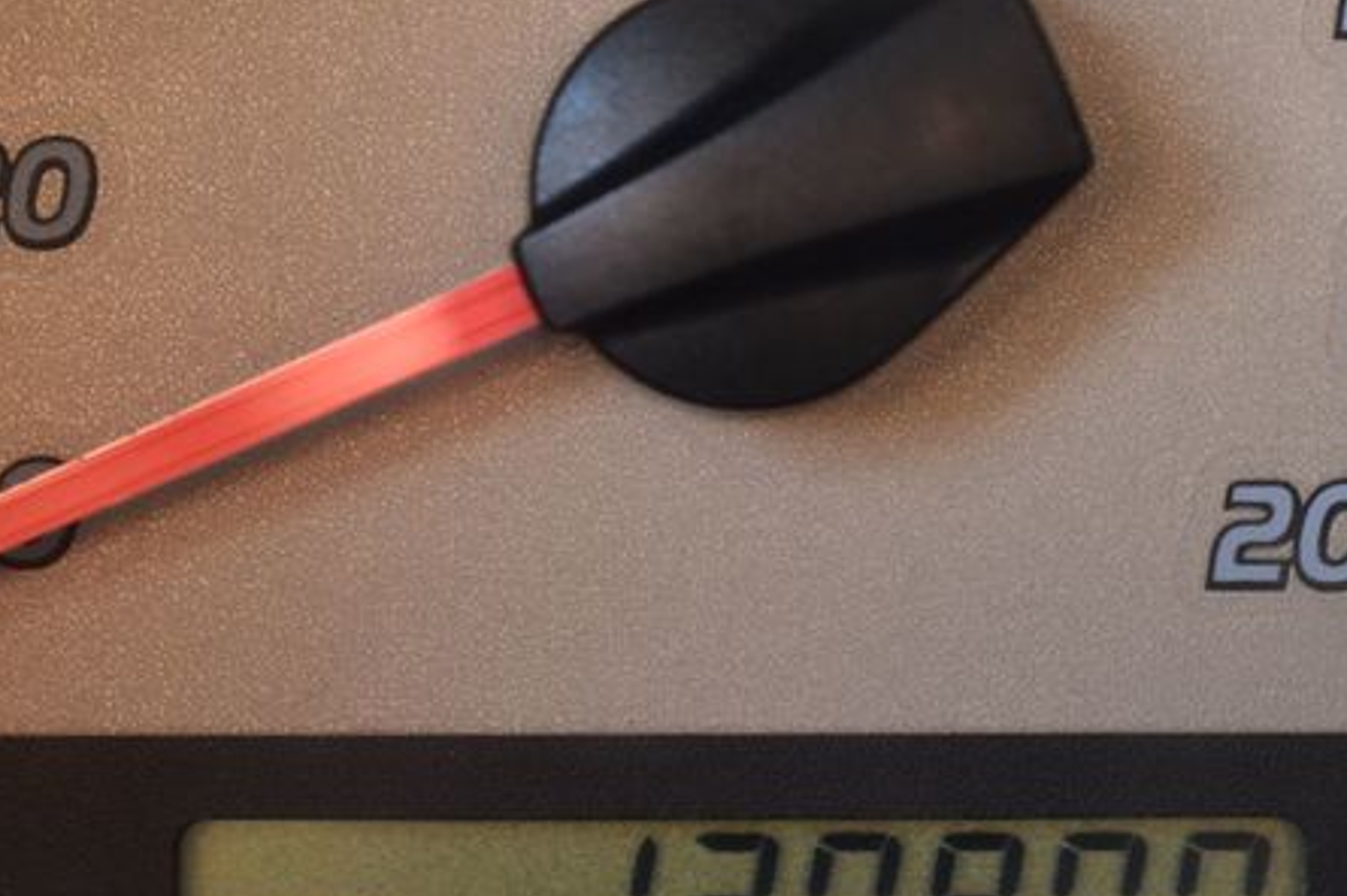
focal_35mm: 119
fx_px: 4439
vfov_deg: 11.5
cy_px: 596
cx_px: 745
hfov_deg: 17.3
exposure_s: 1/15
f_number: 6.3
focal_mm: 55
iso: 400
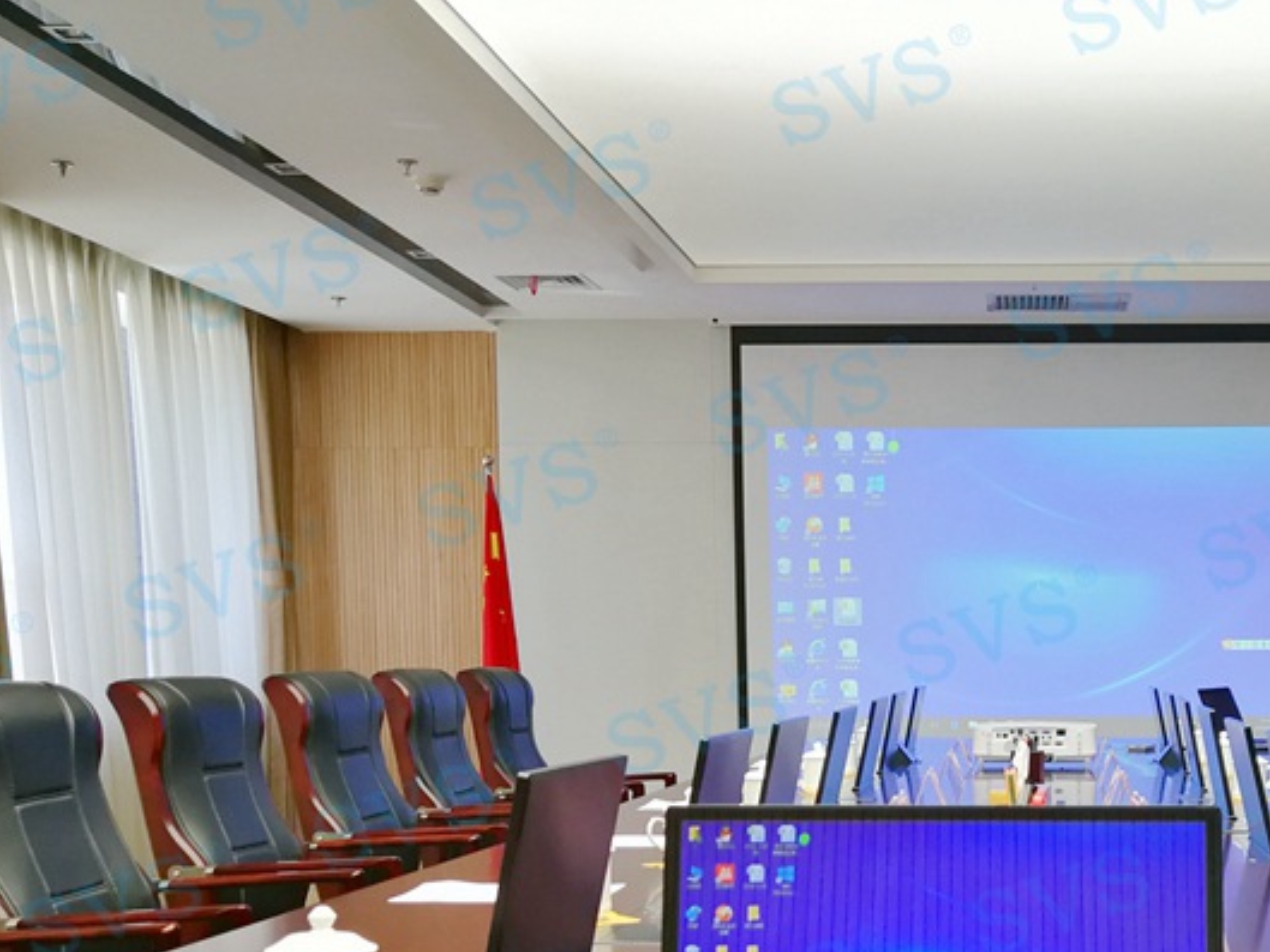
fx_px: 1872
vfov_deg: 27.5
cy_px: 861
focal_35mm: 51
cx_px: 1032
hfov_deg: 36.1
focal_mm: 3.95
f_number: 1.8
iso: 100
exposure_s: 1/50
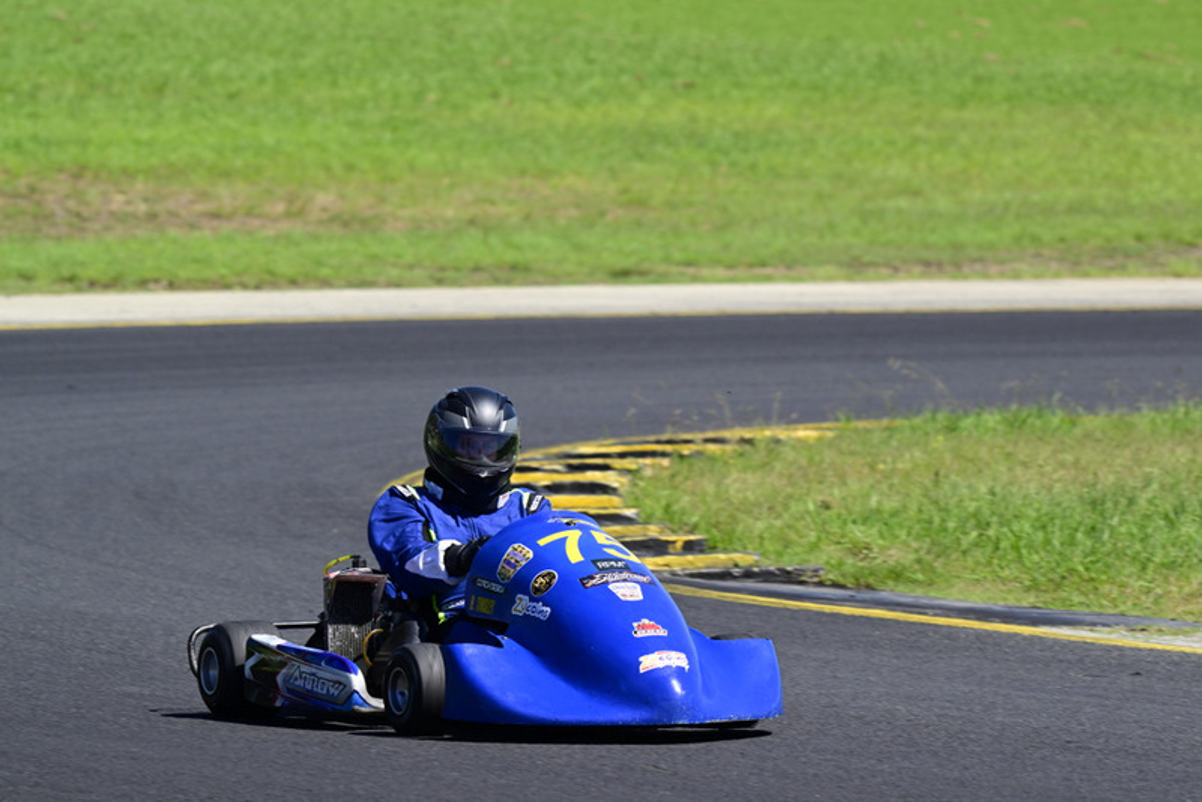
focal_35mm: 400
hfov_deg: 5.2
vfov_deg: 3.4
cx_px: 601
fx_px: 13360
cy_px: 401
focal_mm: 400
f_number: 11
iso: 500
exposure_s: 1/640
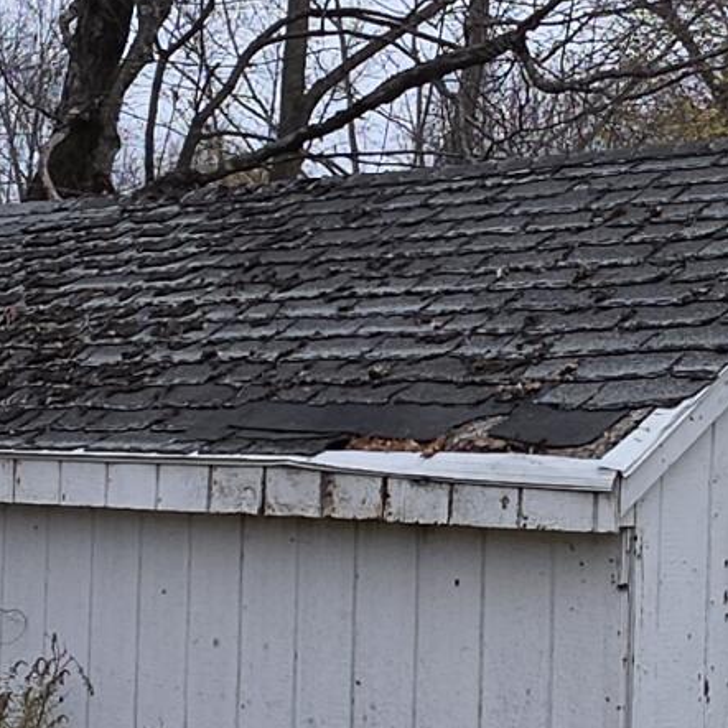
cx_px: 440
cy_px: 420
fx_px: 1856
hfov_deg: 22.2
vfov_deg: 22.2
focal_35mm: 78
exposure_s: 1/424
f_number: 1.9
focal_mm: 2.2
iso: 20
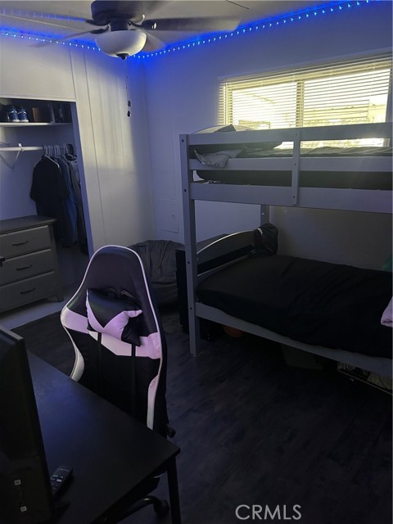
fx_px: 394
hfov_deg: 53.1
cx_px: 196
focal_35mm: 26
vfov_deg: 67.3
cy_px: 262
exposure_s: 1/30
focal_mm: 5.7
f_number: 1.5
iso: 640
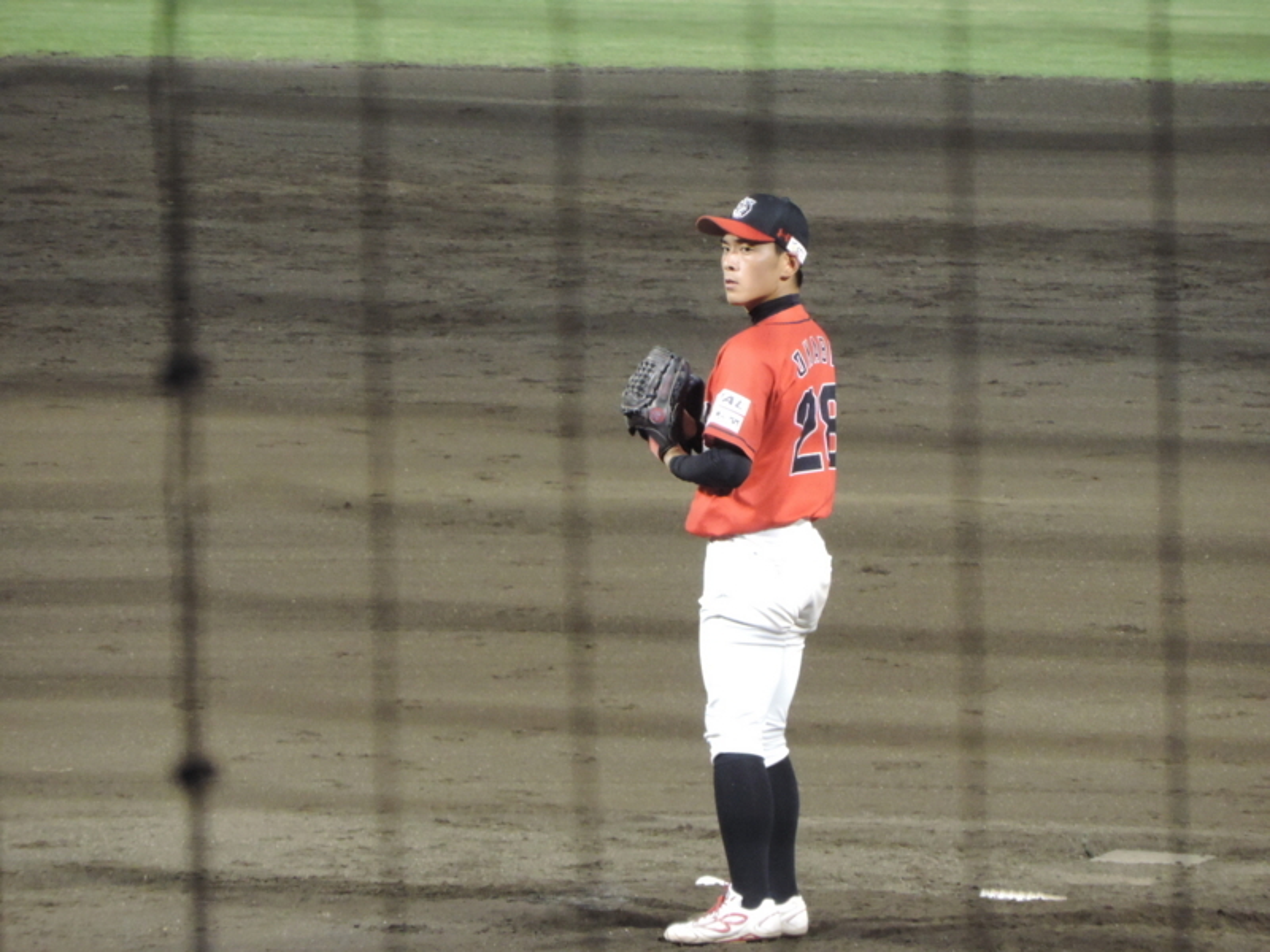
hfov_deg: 3.6
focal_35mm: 550
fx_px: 20179
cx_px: 635
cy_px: 476
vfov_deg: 2.7
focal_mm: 98.1
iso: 800
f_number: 4.9
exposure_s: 1/50
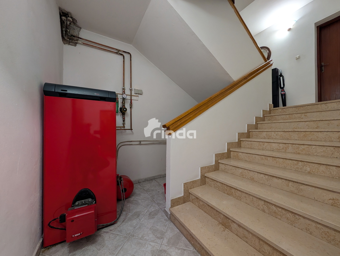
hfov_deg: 110.5
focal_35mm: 12
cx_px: 170
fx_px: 118
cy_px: 128
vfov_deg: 94.6
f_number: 1.7
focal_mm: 2.02
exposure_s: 1/25
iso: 174
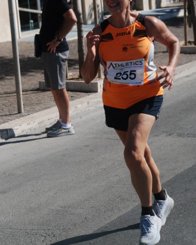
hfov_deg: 11.4
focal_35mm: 135
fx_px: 979
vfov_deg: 14.3
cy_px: 95
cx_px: 104
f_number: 8
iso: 1000
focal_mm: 70
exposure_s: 1/2000
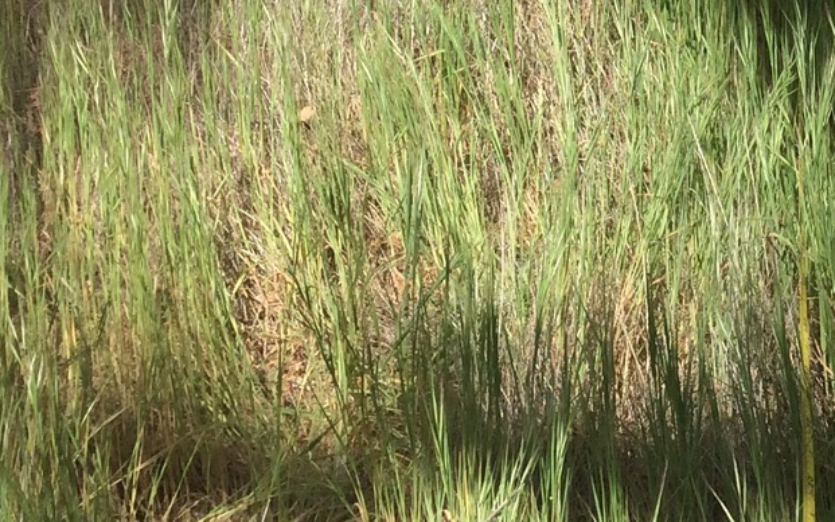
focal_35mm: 99
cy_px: -409
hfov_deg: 20.4
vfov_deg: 12.2
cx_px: 828
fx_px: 2253
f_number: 2.2
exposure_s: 1/1325
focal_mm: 4.15
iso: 32
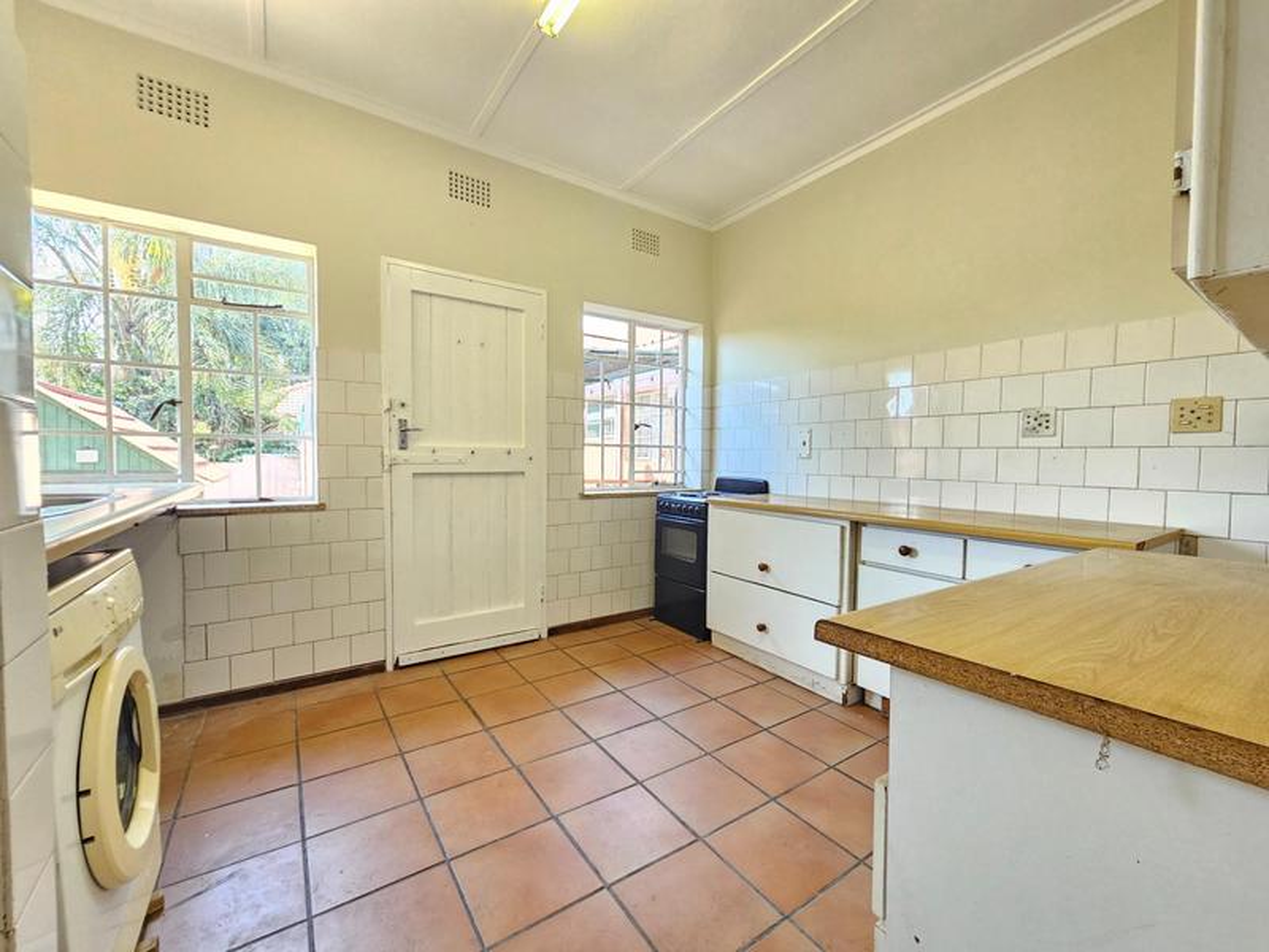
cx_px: 634
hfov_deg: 106.2
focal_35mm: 13
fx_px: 477
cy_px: 476
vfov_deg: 89.9
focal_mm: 2.2
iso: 125
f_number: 2.2
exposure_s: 1/50
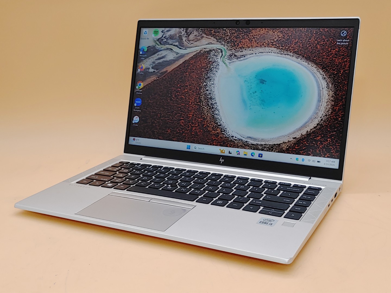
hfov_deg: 42.9
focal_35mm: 44
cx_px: 196
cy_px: 146
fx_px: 497
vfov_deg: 32.9
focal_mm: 4.36
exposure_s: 1/90
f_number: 1.8
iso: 50
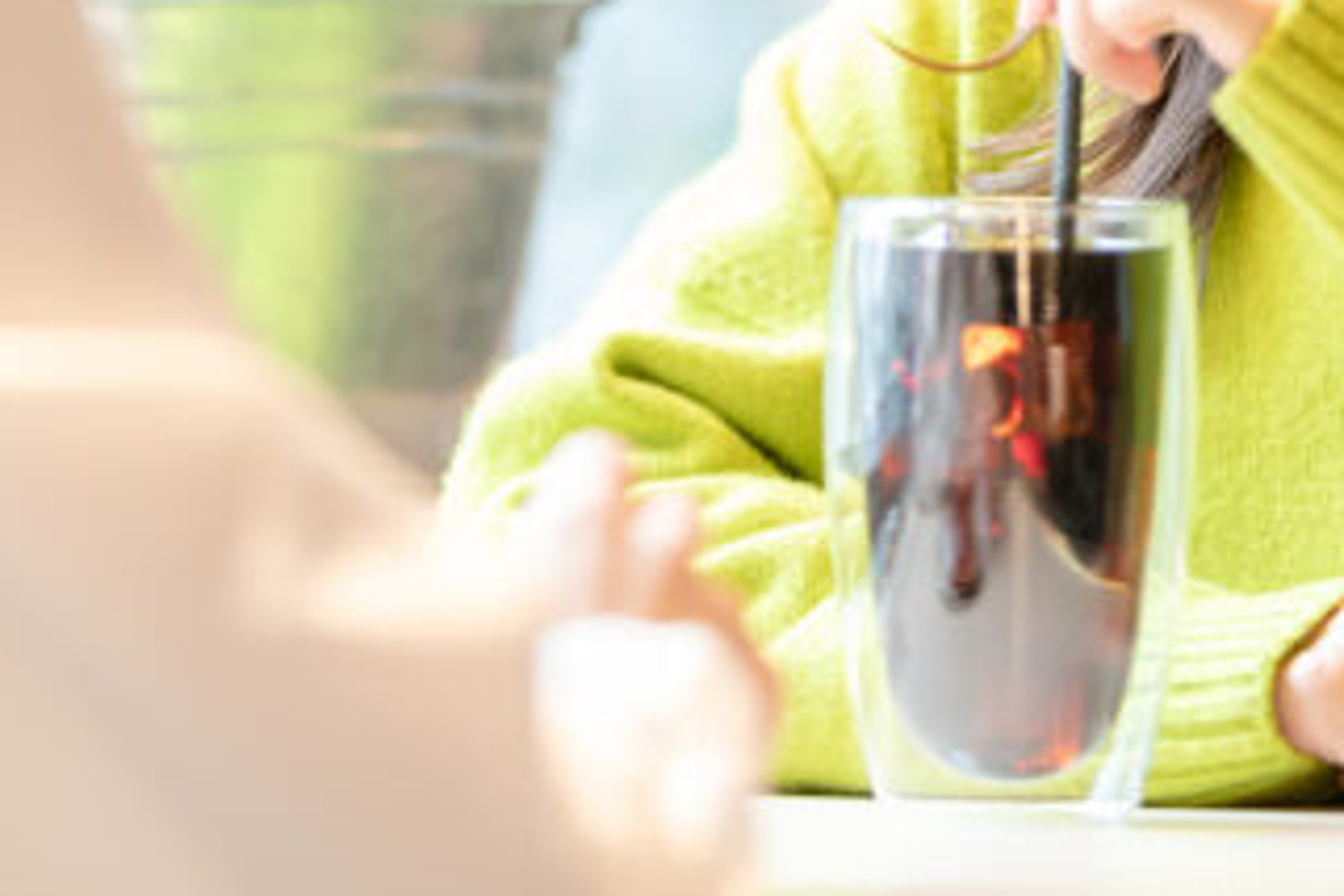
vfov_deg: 3.2
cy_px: -507
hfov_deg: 4.8
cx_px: 490
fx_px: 16089
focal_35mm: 431
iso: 320
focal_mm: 135
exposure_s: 1/80
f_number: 1.8
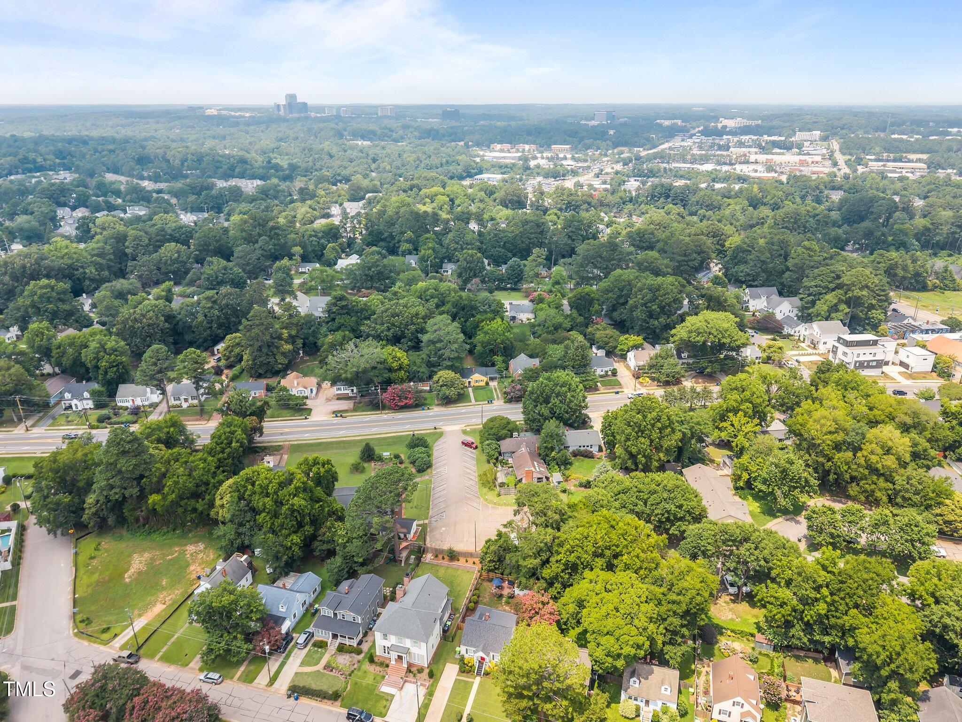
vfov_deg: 56.8
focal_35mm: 24
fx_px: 667
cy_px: 361
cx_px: 481
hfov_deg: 71.6
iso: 200
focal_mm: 8.67
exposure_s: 1/3000
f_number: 1.8
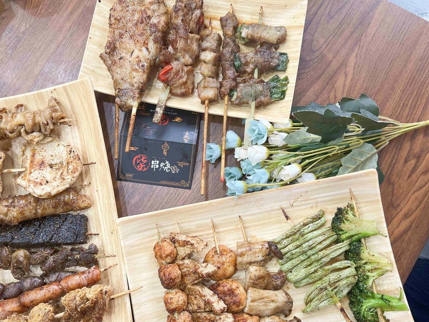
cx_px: 191
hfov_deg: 56.7
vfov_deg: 44.1
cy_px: 177
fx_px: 397
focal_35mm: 32
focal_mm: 5.7
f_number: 1.5
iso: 100
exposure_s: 1/120
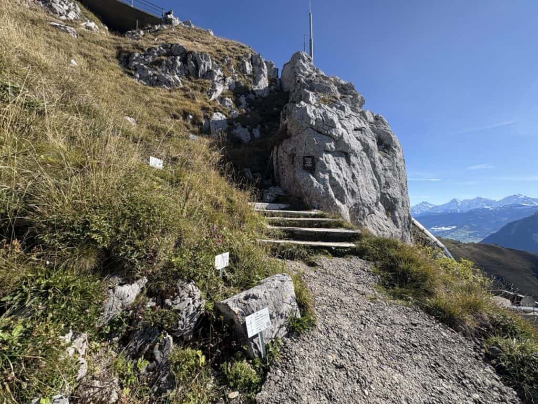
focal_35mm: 14
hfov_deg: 102.1
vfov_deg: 85.7
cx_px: 269
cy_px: 202
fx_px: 218
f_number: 2.2
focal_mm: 2.22
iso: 40
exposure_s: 1/1063
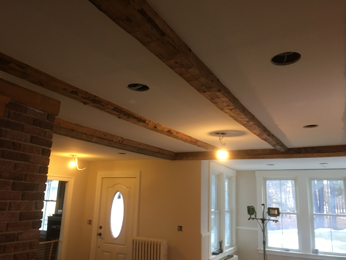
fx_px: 290
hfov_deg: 61.7
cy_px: 130
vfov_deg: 48.2
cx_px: 173
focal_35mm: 29
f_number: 2.2
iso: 125
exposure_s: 1/30
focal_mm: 4.15
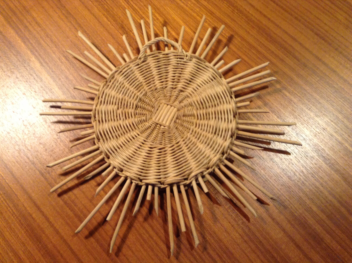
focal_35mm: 33
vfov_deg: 42.8
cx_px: 176
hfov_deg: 55.4
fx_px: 335
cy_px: 132
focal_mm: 3.3
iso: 125
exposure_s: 1/24
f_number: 2.4
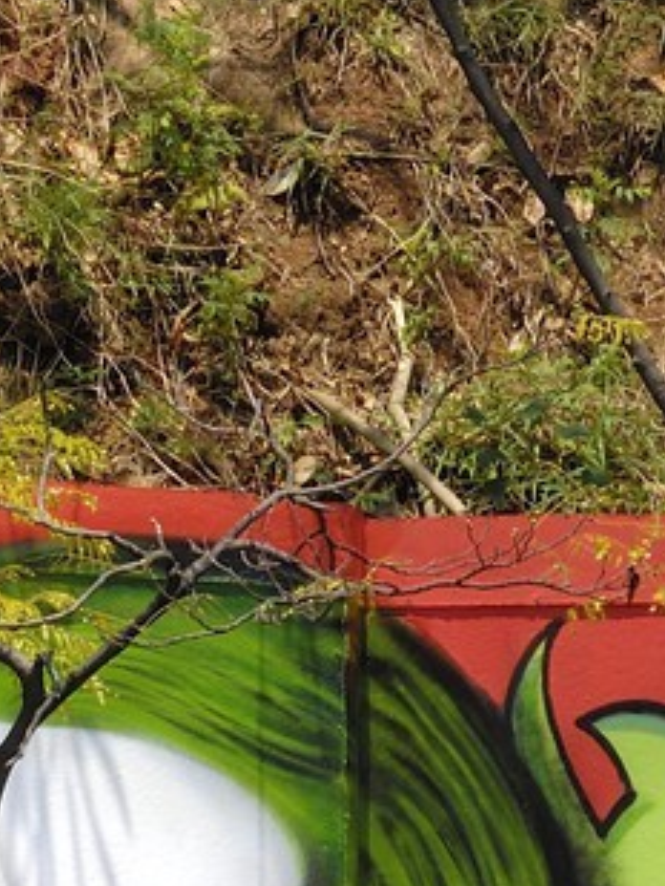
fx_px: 9164
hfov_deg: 4.1
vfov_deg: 5.5
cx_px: -1121
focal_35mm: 358
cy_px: 1253
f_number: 9.5
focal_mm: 48
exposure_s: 1/160
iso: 100
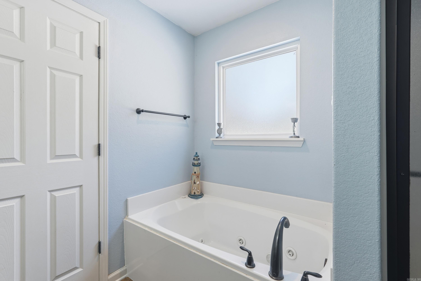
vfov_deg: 73.8
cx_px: 210
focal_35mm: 16
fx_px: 187
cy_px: 140
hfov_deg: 96.7
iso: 250
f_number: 9
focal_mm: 16
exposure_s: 1/100
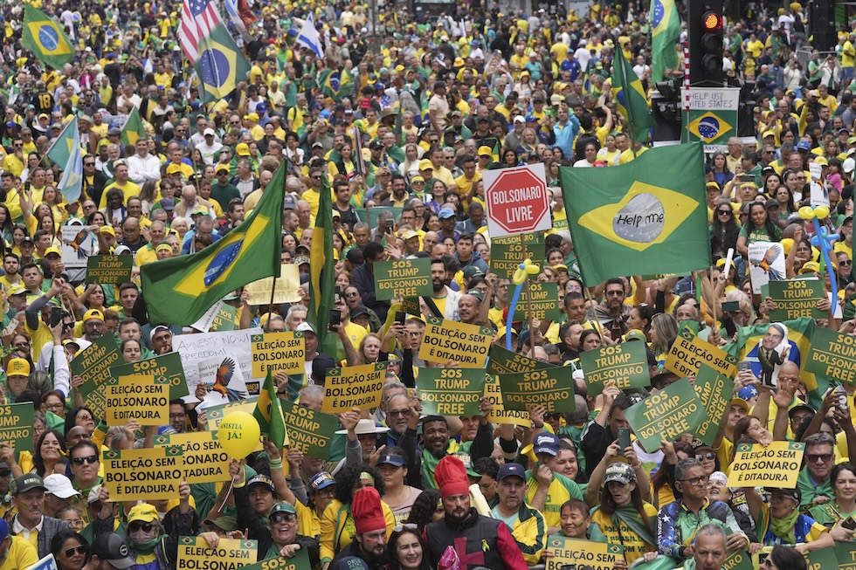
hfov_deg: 16.5
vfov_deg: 11.1
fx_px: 2948
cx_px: 428
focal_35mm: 124
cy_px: 285
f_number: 7.1
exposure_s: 1/800
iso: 800
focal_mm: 124
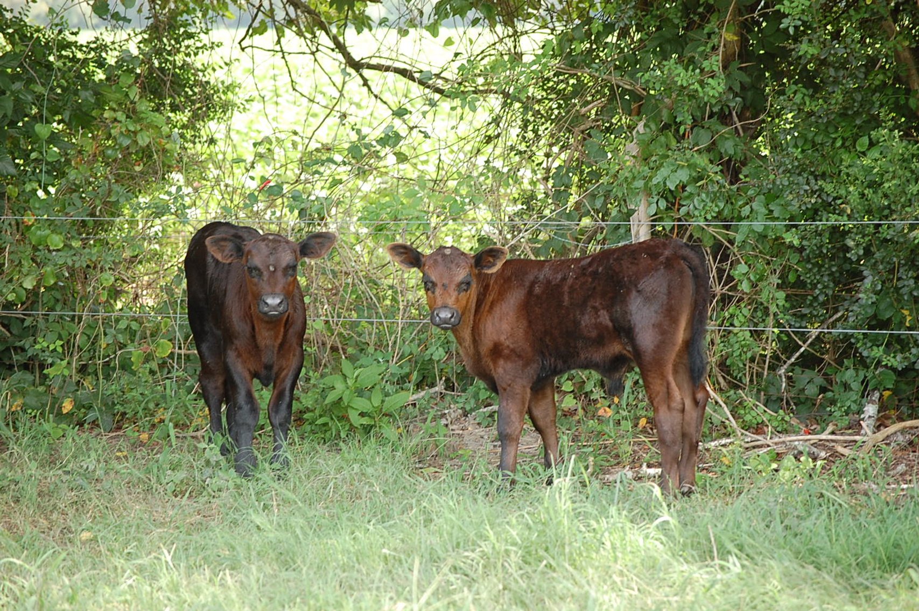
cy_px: 306
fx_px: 3826
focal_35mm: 150
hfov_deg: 13.7
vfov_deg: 9.1
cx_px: 460
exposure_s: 1/125
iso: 450
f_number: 4.5
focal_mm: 100
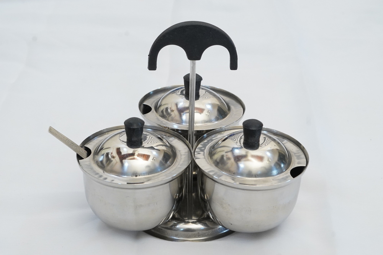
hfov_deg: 27.0
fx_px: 798
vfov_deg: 18.2
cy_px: 128
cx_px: 192
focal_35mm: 75
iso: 3200
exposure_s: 1/200
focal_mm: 50
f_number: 8
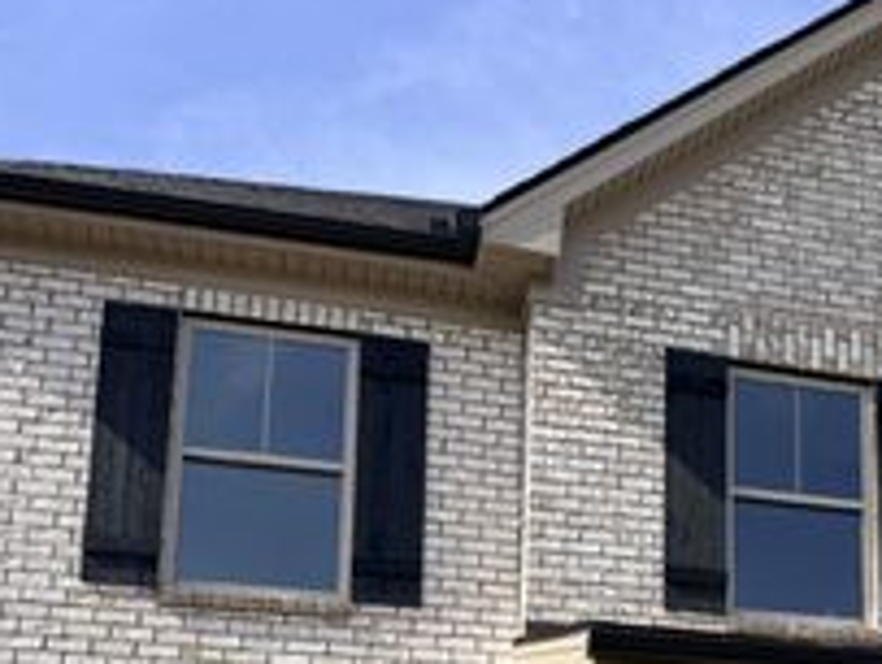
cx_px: 852
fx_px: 1506
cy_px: 727
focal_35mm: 59
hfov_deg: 30.6
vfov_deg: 23.4
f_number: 1.78
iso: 80
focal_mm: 6.76
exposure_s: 1/3145
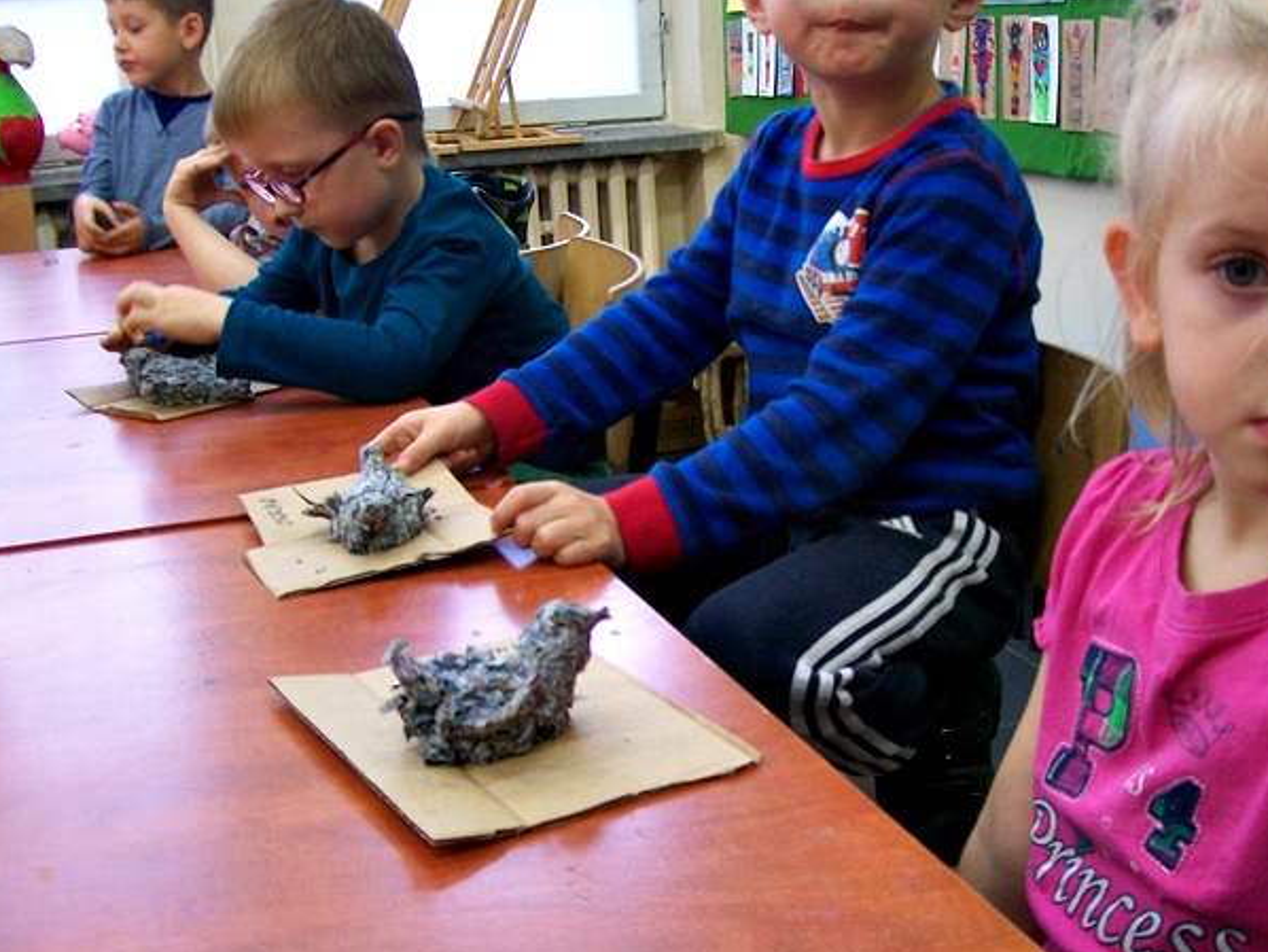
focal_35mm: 45
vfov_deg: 32.2
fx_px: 1649
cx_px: 736
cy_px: 506
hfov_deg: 41.9
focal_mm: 6
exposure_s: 1/30
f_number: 2.7
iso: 96
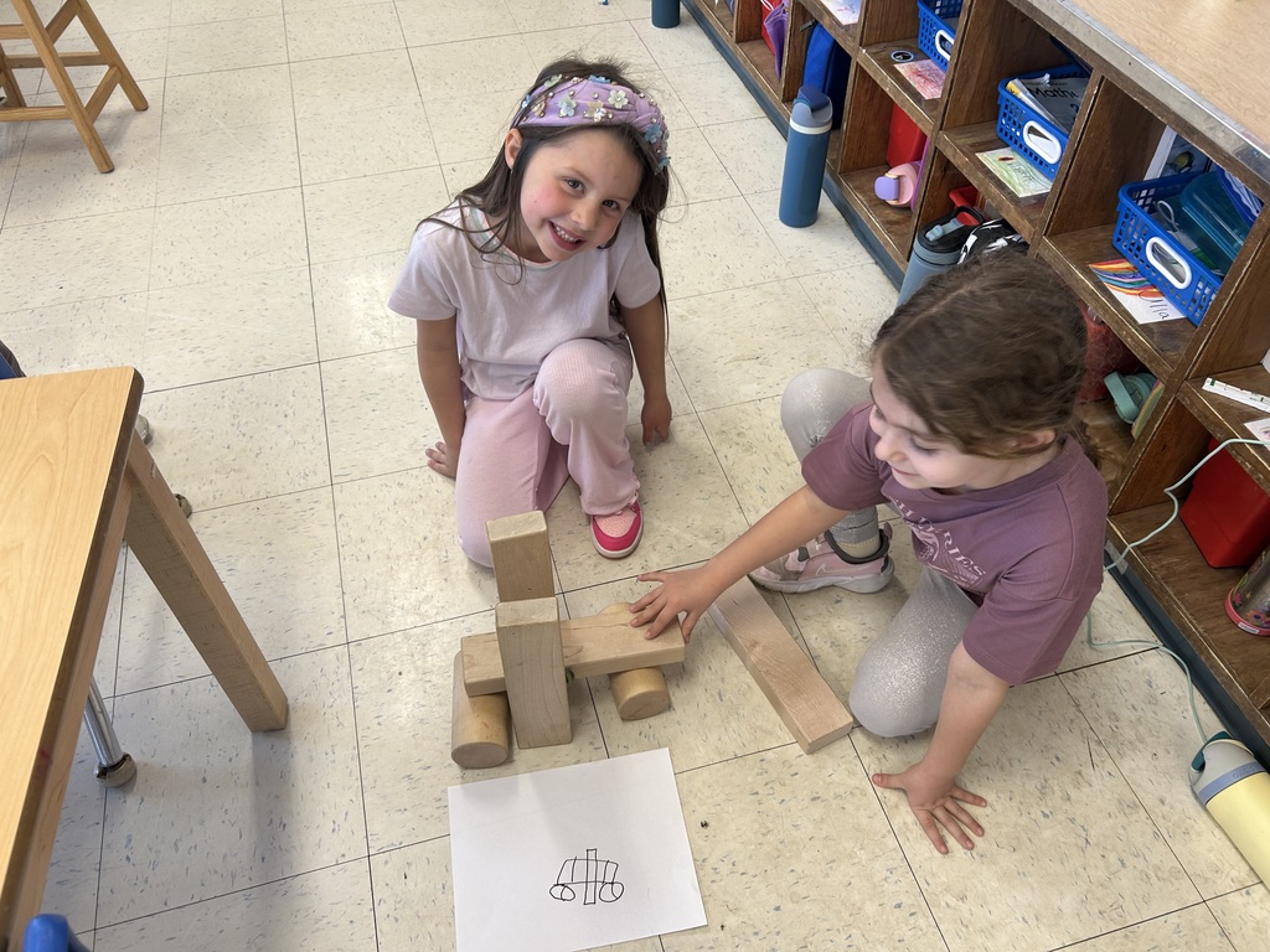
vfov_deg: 53.1
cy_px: 476
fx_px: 954
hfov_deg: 67.3
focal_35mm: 26
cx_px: 635
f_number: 1.5
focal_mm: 5.7
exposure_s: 1/60
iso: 64
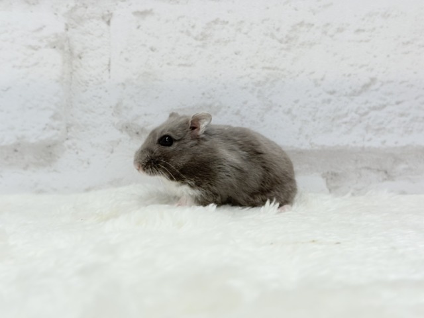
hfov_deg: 36.8
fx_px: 637
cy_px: 159
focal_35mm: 52
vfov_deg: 28.0
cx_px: 212
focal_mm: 5.96
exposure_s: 1/100
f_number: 1.6
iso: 64
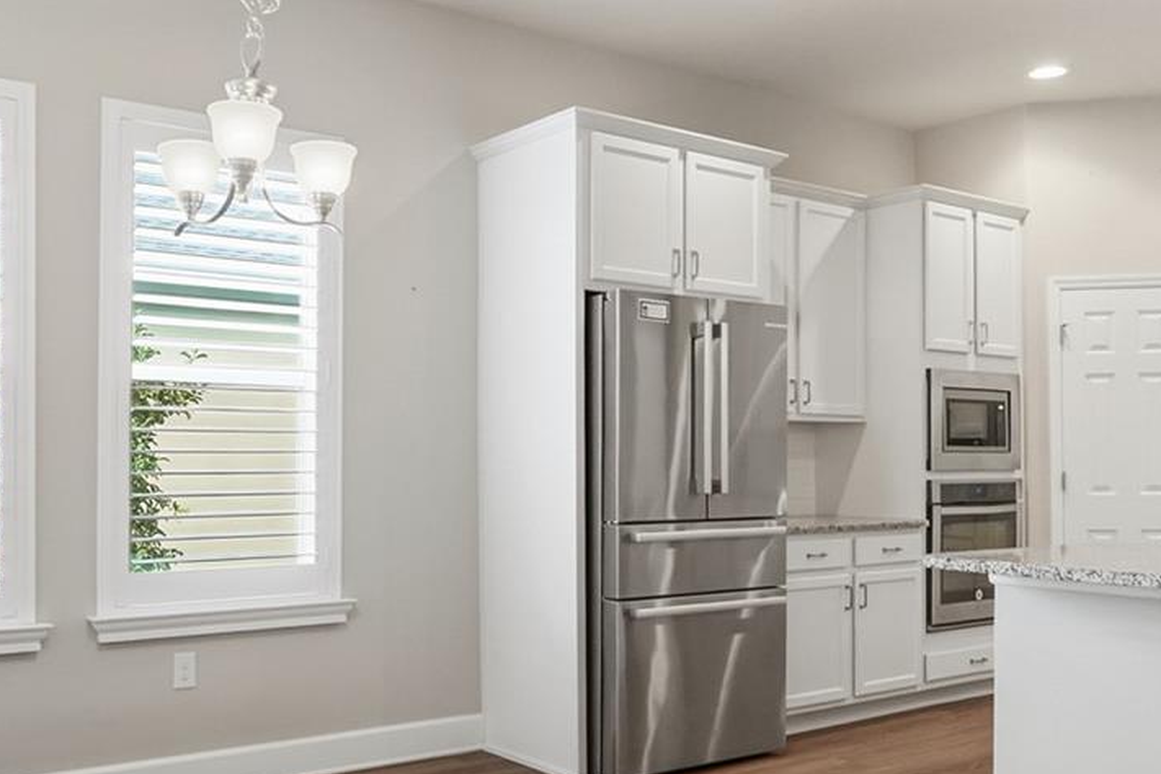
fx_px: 1197
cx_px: 410
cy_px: 451
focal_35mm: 37
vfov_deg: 35.7
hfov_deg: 51.0
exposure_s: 1/800
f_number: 7.1
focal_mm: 16.5
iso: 3200
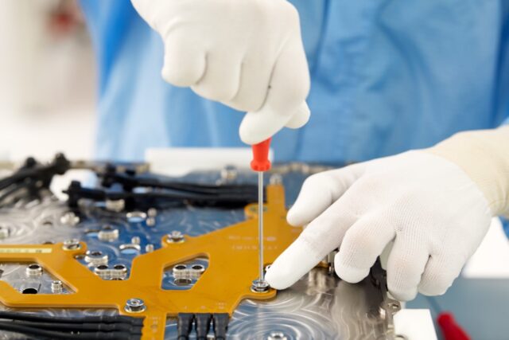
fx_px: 1386
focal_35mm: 98
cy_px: 170
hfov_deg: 20.8
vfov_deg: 14.0
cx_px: 254
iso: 320
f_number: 4.5
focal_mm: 98
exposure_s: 1/50
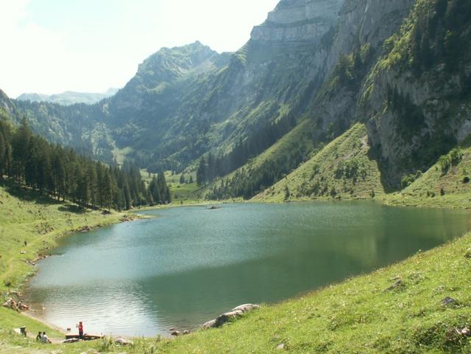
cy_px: 177
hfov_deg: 52.6
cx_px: 236
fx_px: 476
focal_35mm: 35
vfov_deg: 40.7
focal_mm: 5.86
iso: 50
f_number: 5
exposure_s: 1/125
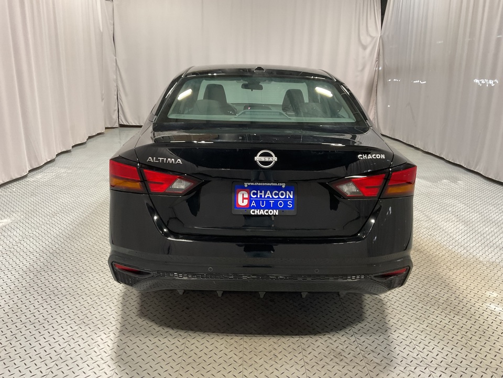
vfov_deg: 48.2
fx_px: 421
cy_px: 189
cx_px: 252
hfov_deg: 61.7
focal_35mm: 29
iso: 80
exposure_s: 1/50
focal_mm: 3
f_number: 1.8
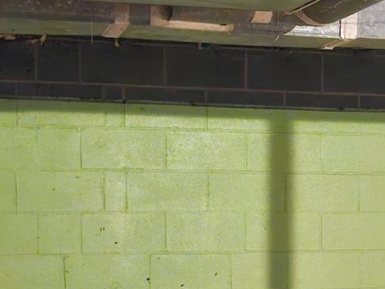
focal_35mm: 99
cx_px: 362
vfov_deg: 14.7
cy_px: 272
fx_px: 1101
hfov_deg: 19.4
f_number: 1.8
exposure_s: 1/9
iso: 1600
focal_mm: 5.54
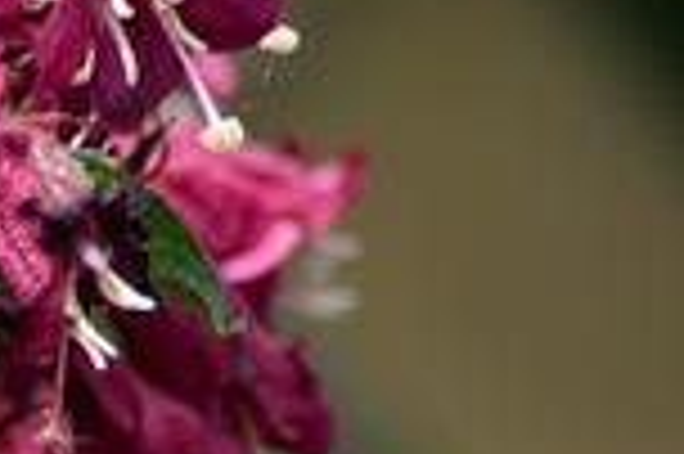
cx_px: -752
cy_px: 989
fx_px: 24704
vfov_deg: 1.1
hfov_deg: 1.6
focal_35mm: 1302
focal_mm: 165
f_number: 5.3
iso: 100
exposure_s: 1/160
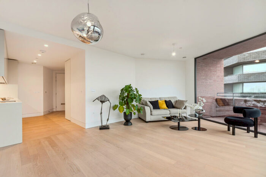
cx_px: 133
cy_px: 88
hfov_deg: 100.4
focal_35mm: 15
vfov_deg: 77.4
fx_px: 111
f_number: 11
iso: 400
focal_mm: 15
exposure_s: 1/13
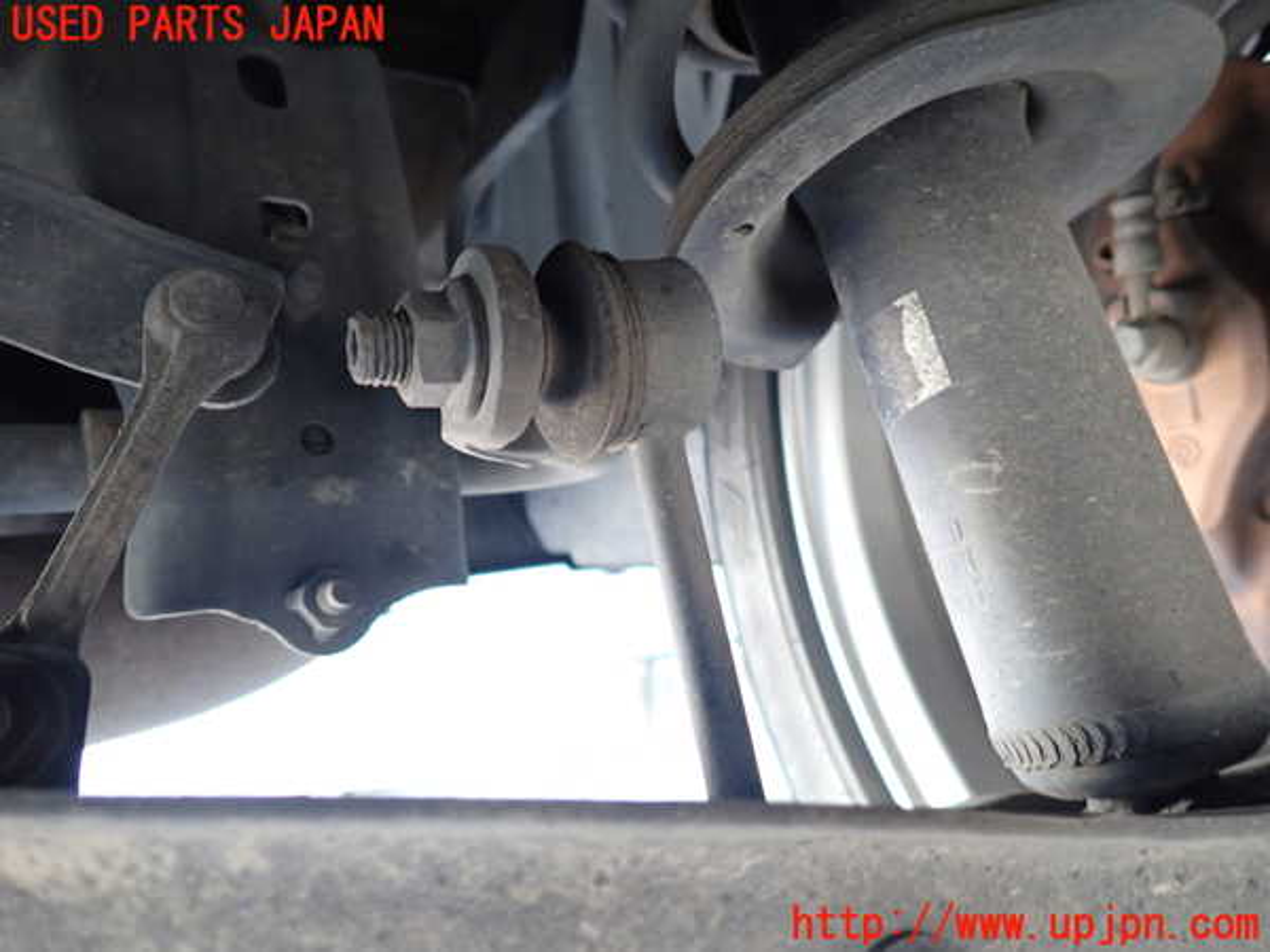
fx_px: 917
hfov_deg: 69.4
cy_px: 476
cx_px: 635
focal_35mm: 25
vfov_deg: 54.9
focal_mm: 4.5
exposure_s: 1/30
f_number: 2
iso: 320
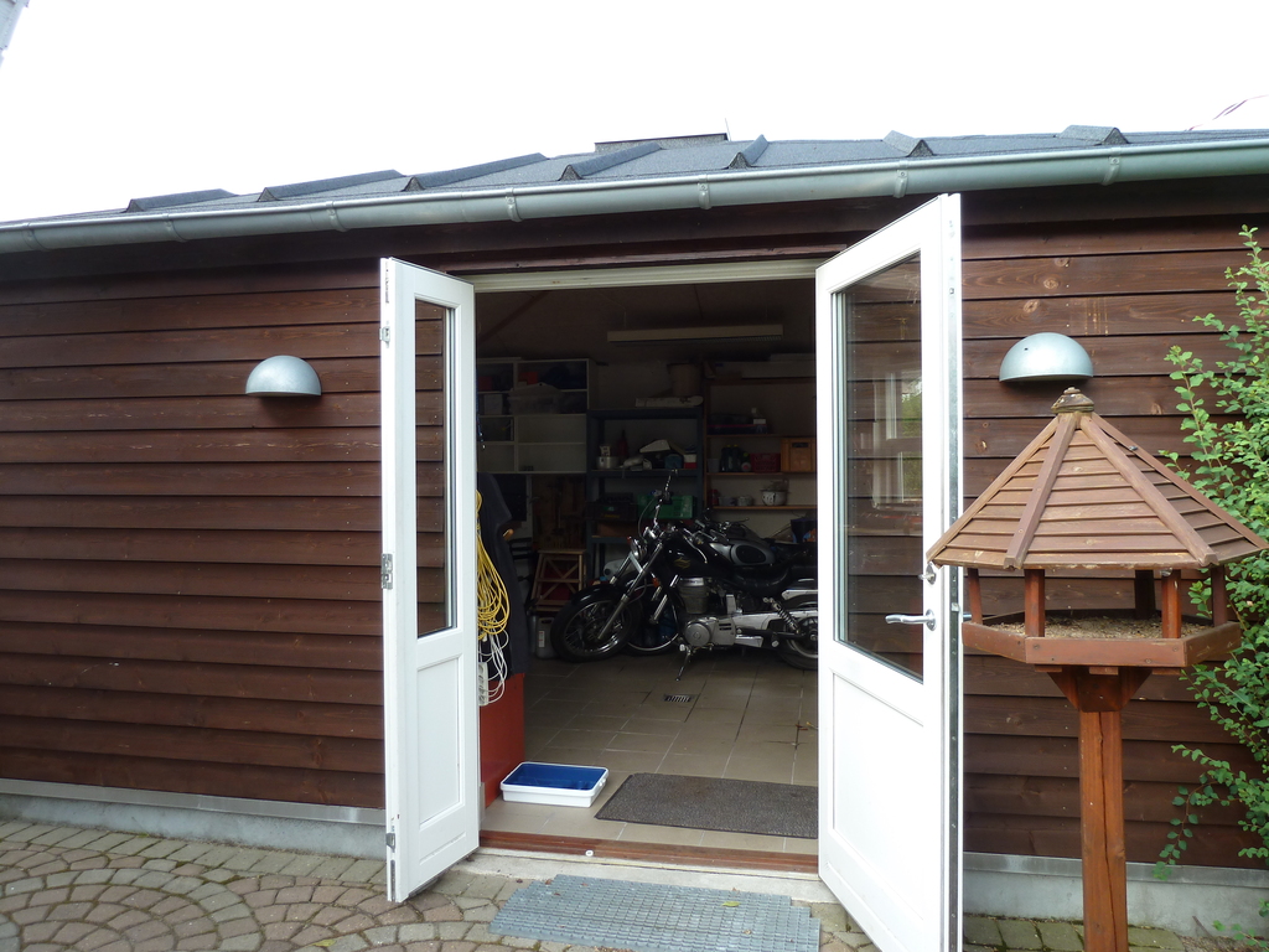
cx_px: 634
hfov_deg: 69.4
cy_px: 476
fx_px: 916
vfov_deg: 54.9
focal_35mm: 25
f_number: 3.3
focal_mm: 4.1
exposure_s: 1/80
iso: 80
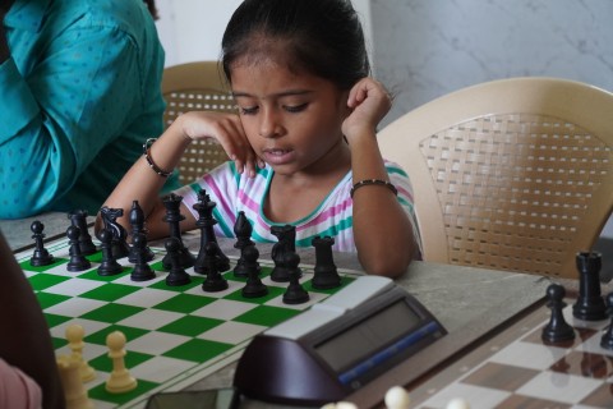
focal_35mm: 82
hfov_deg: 24.6
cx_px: 306
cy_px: 204
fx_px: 1405
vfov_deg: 16.6
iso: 1250
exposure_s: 1/60
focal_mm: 55
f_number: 5
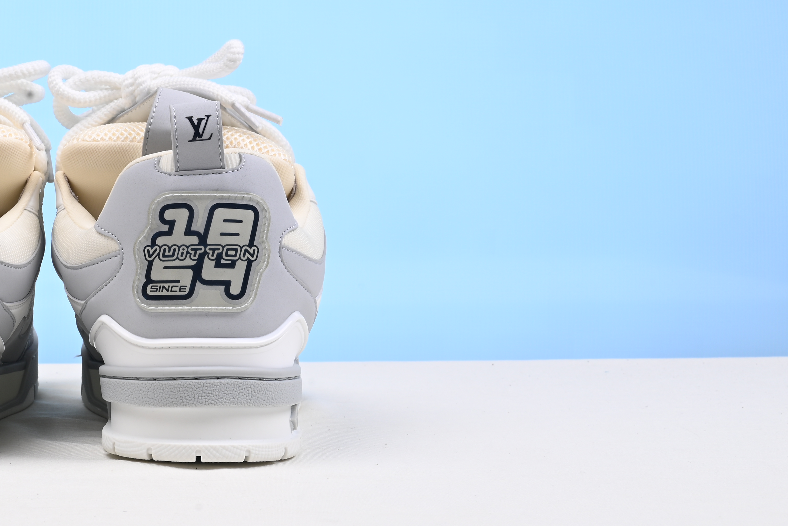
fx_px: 1730
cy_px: 190
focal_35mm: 79
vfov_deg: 17.3
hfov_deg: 25.1
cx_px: 122
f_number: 16
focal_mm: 40
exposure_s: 1/2.5
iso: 100
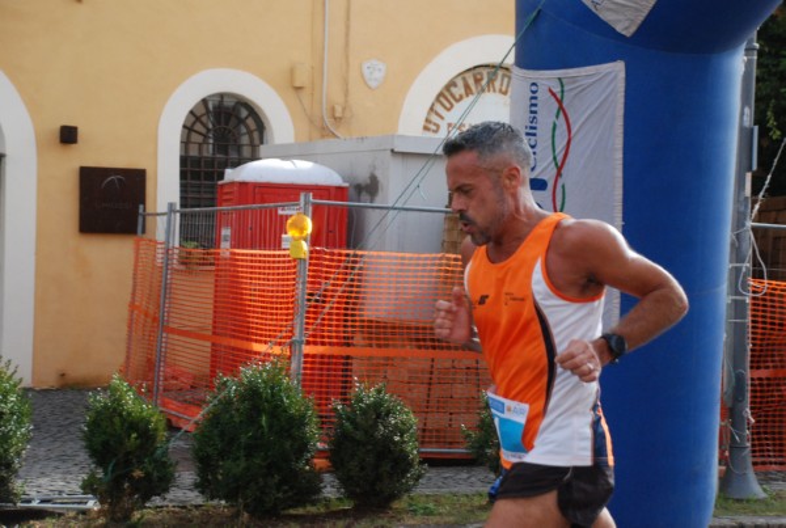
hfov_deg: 25.9
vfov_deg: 17.6
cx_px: 393
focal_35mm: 78
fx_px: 1707
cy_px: 264
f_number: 5
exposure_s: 1/800
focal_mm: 52
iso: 1000
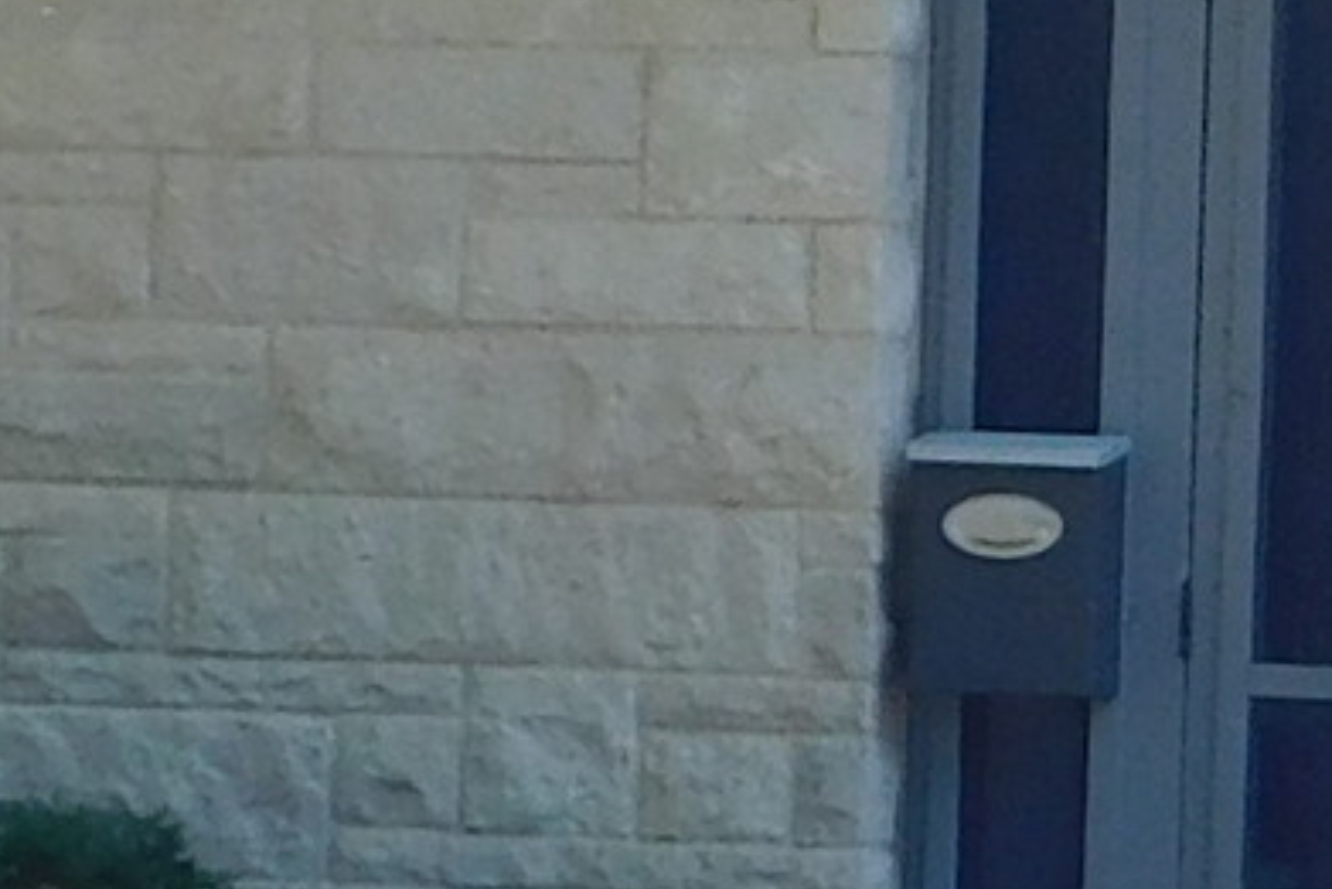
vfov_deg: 5.6
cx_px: 1700
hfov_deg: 8.3
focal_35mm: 245
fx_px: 9068
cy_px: 307
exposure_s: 1/160
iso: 125
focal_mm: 5.3
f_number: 3.2
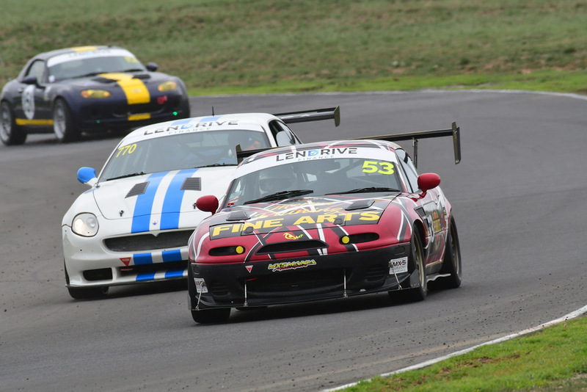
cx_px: 294
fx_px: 12233
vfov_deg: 1.8
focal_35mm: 750
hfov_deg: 2.7
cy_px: 196
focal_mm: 500
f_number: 10
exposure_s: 1/640
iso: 640
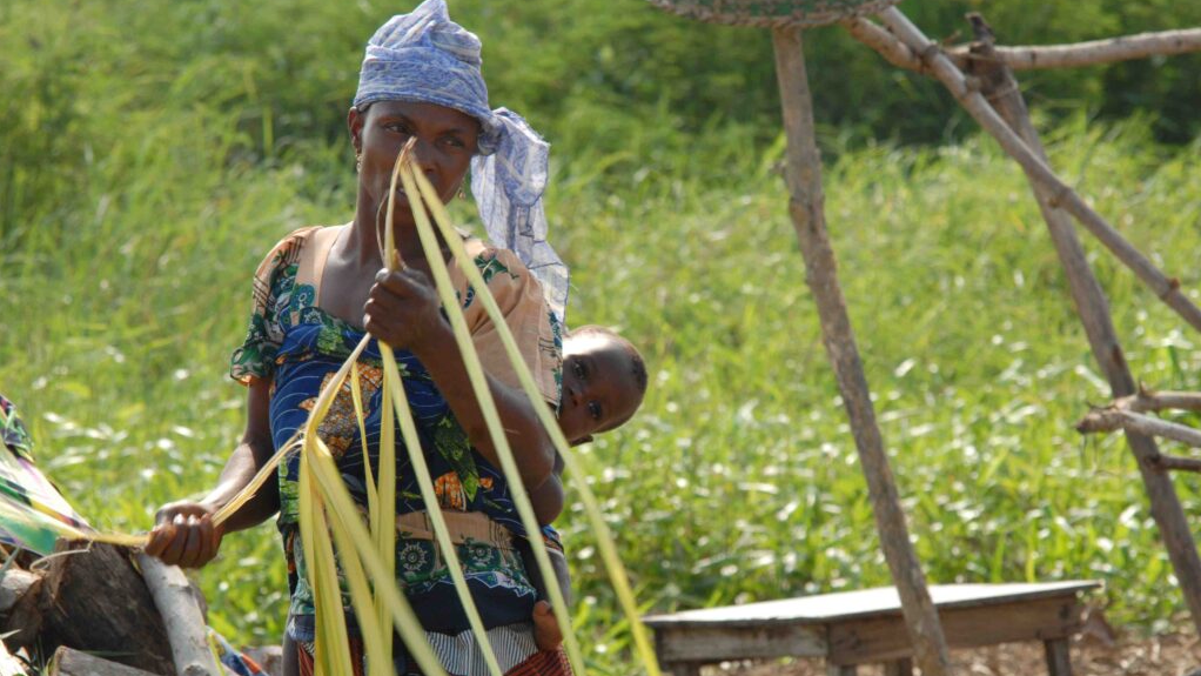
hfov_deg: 8.0
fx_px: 8535
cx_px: 600
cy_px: 389
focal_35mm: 268
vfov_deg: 4.5
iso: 200
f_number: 10
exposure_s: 1/160
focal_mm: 170
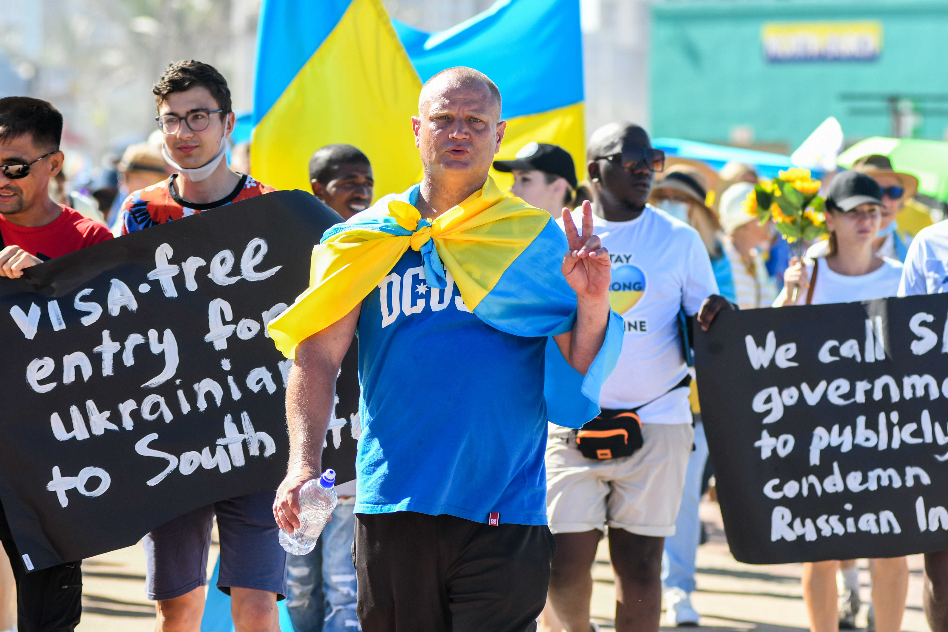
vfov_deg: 7.3
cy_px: 316
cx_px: 474
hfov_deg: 11.0
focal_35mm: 188
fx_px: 4937
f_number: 4
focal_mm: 125
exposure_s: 1/1250
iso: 250
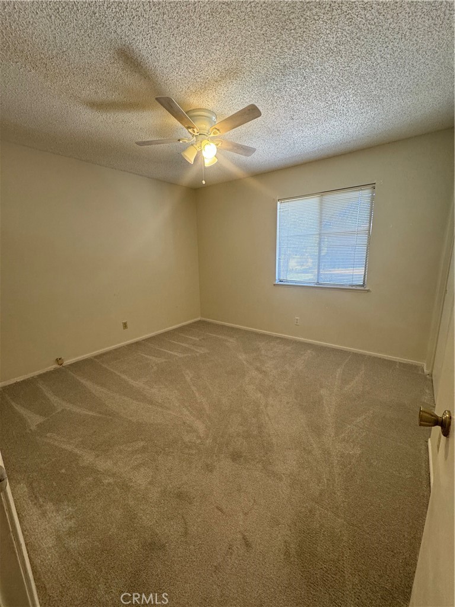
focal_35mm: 14
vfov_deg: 102.1
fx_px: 245
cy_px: 304
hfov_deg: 85.7
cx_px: 228
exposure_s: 1/120
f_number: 2.2
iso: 250
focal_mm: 2.22
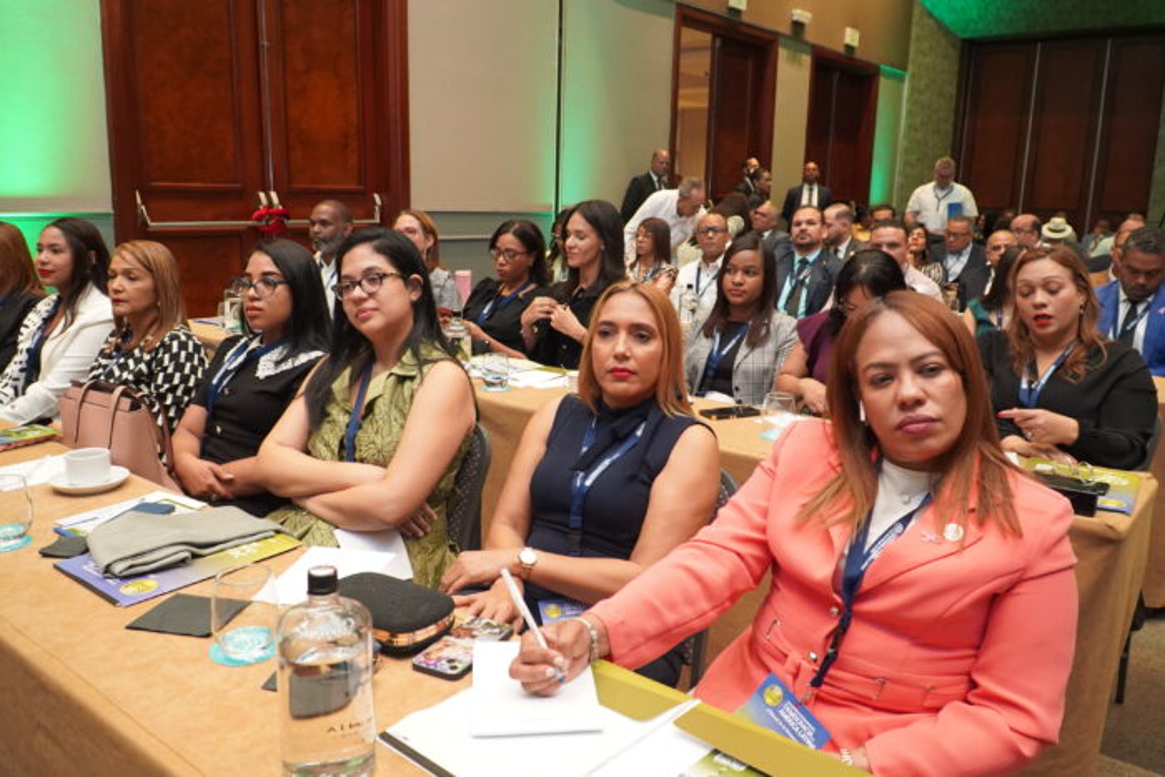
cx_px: 582
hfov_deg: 67.4
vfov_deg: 47.9
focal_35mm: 27
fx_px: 874
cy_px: 388
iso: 3200
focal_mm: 18
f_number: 4
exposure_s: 1/160
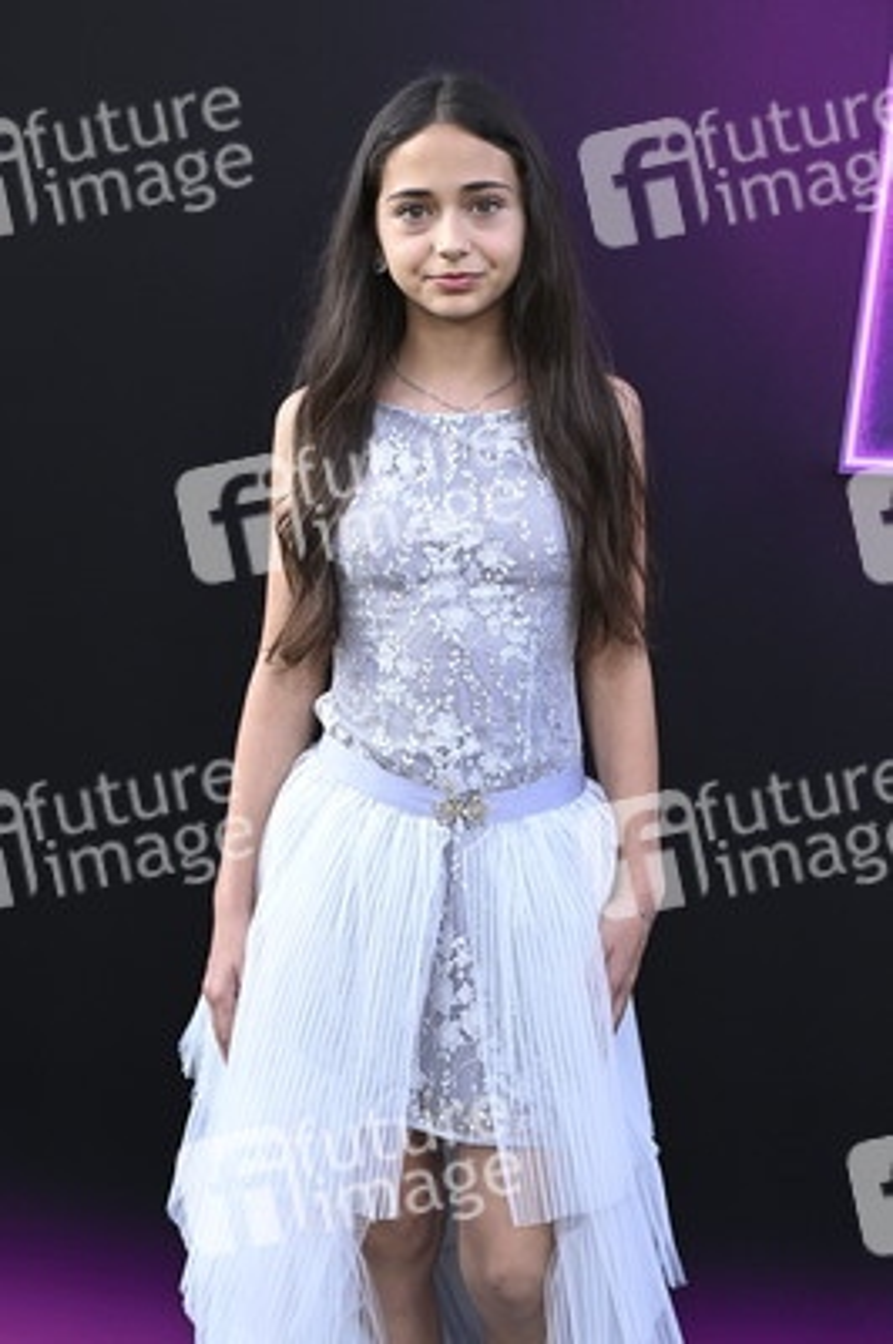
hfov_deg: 16.6
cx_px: 446
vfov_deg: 24.8
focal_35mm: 82
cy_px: 672
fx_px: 3056
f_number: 6.3
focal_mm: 82
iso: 1000
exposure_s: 1/320
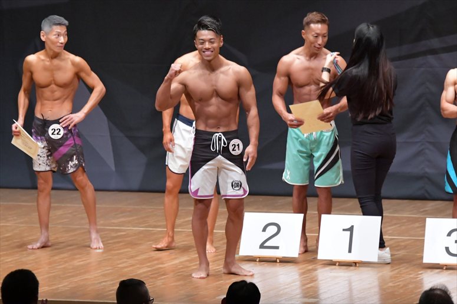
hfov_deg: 7.2
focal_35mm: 285
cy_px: 152
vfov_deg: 4.8
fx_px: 3616
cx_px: 228
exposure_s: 1/400
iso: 8000
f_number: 5.6
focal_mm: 190
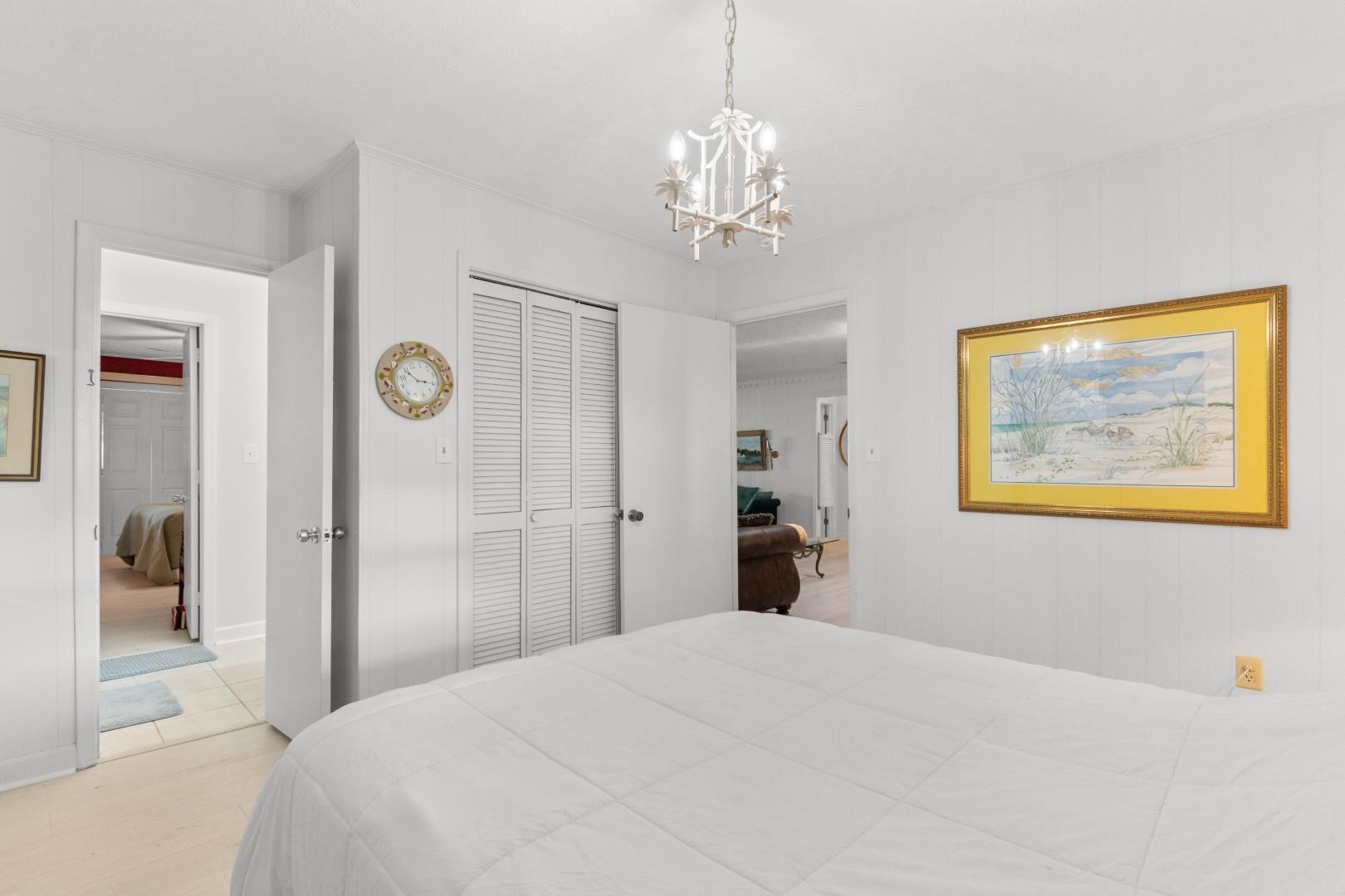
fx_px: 598
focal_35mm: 16
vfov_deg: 73.7
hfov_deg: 96.7
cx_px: 672
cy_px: 448
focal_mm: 11
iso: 100
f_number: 4.8
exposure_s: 1/1.25
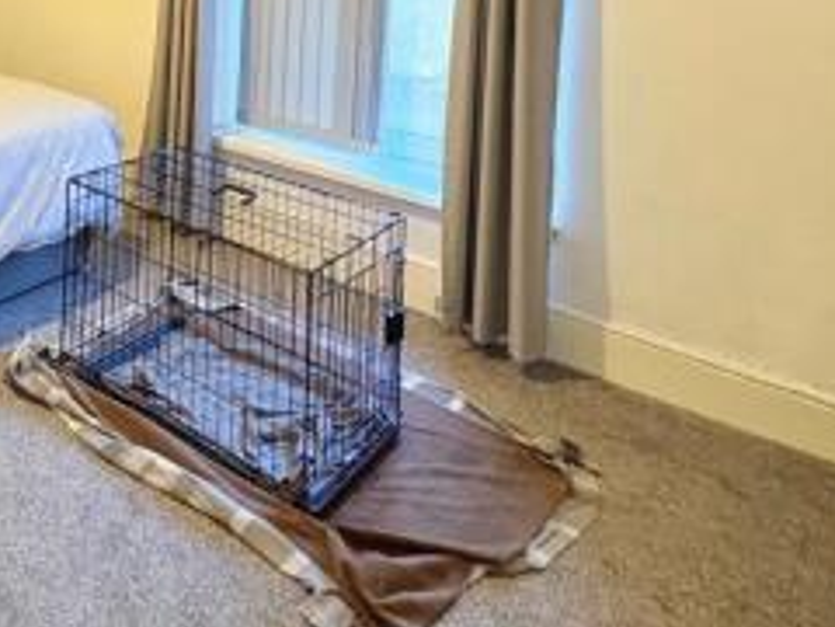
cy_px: -113
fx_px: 820
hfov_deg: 49.2
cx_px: 113
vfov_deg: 34.2
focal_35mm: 34
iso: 250
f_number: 2.2
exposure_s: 1/50
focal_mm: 2.22
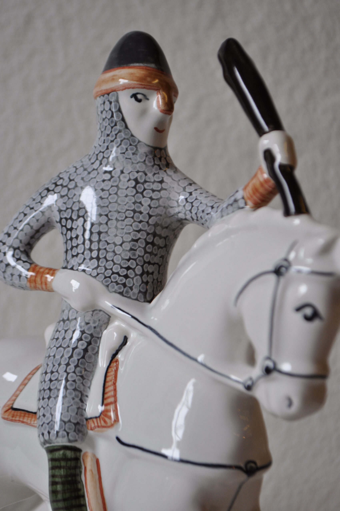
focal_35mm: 82
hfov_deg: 16.5
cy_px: 256
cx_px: 170
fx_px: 1172
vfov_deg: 24.6
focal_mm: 55
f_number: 5.6
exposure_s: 1/60
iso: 450
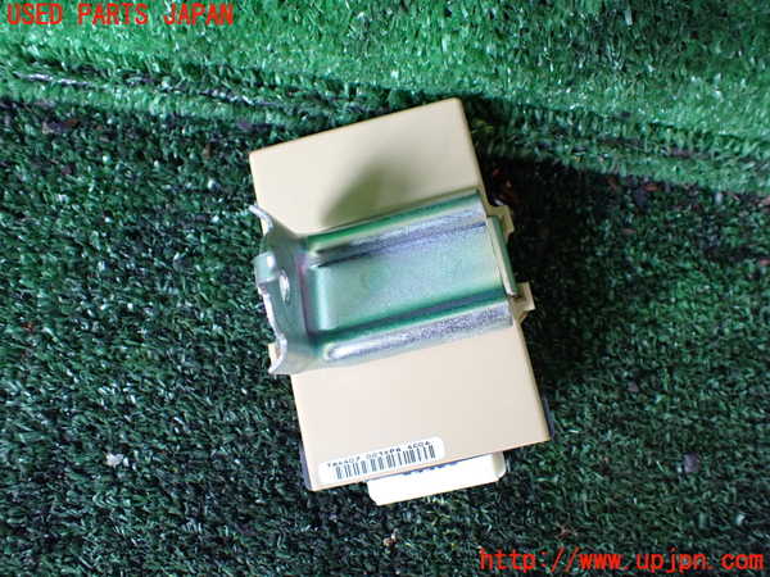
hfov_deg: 60.0
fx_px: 667
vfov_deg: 46.8
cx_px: 385
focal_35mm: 30
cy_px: 288
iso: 800
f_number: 2.3
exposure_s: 1/100
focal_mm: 5.4
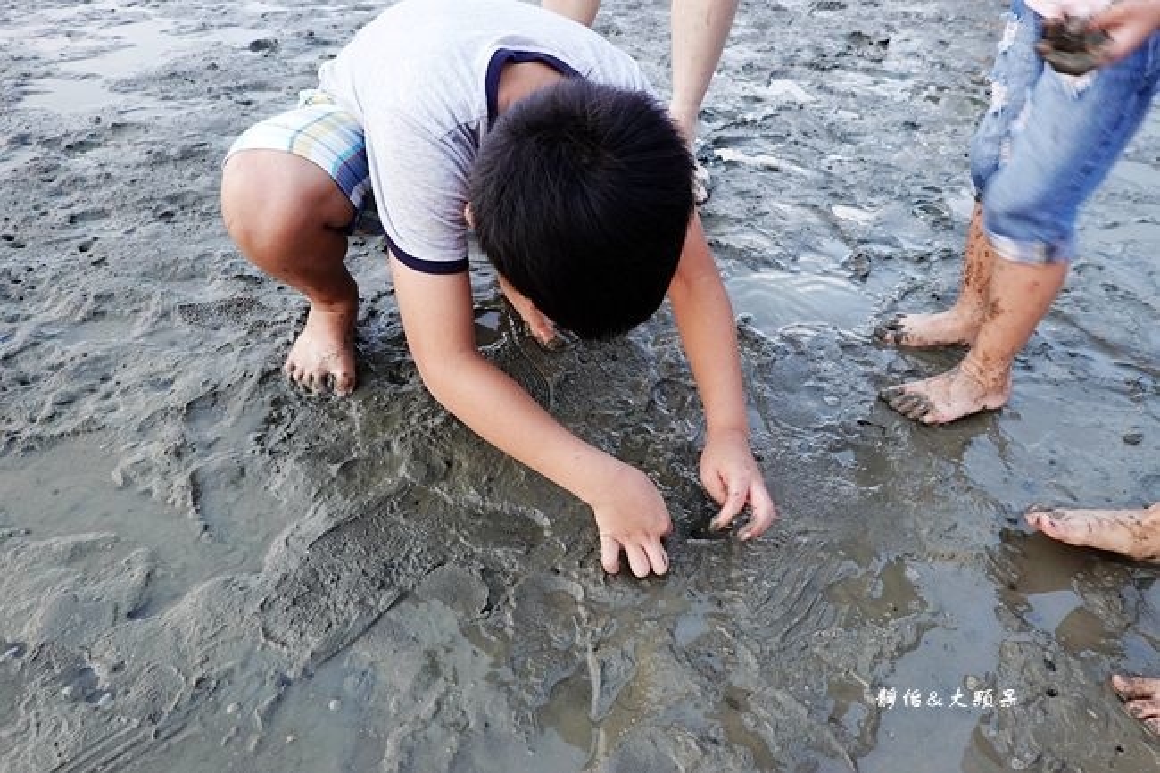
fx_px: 773
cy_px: 386
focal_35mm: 24
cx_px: 580
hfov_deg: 73.8
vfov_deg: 53.1
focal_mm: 9
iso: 200
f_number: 2.8
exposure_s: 1/30
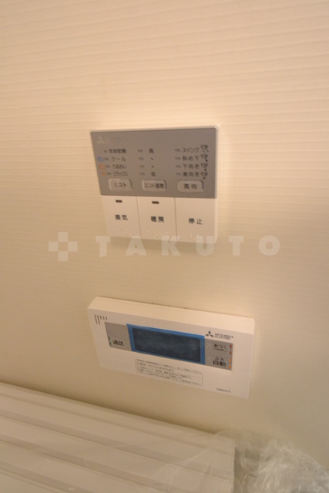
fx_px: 288
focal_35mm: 21
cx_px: 164
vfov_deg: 81.2
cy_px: 246
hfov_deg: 59.5
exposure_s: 1/15
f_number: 5.3
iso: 3200
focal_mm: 14
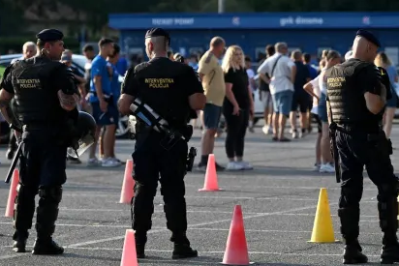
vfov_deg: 5.5
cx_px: 272
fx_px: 2761
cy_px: 63
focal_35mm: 249
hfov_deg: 8.3
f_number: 4
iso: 400
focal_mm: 135
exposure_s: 1/2000
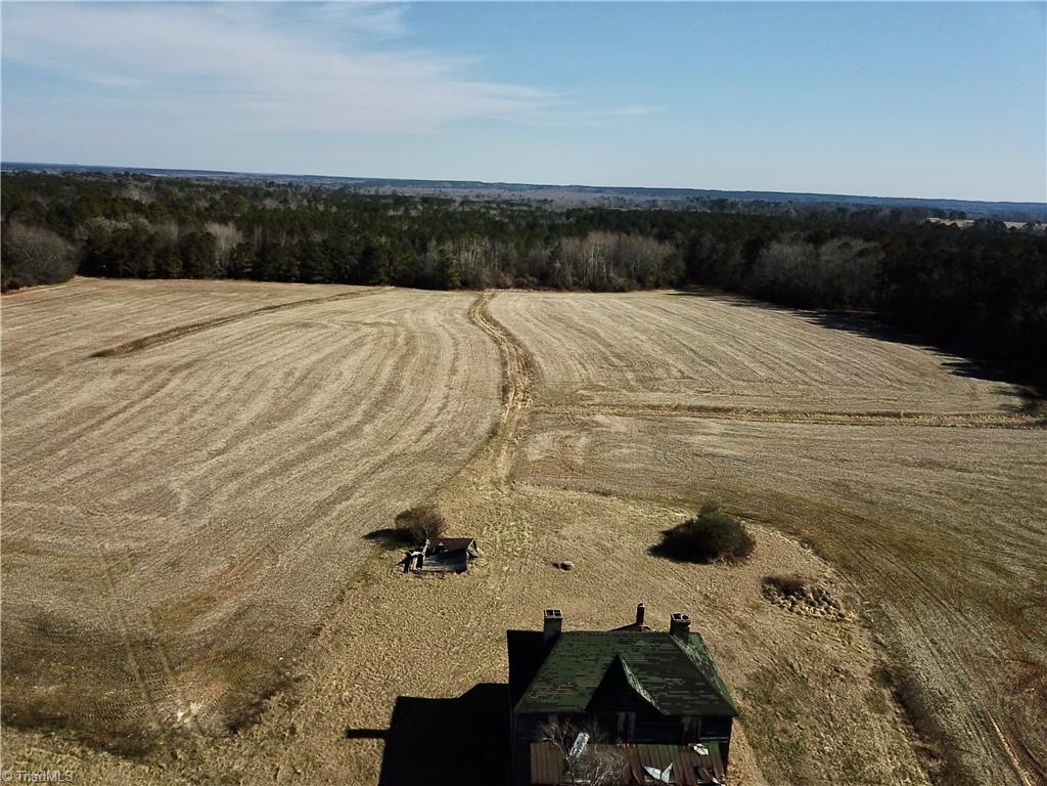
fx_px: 786
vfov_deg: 53.1
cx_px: 524
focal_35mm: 26
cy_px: 393
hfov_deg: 67.3
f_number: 2.2
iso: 100
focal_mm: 4.73
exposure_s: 1/3185
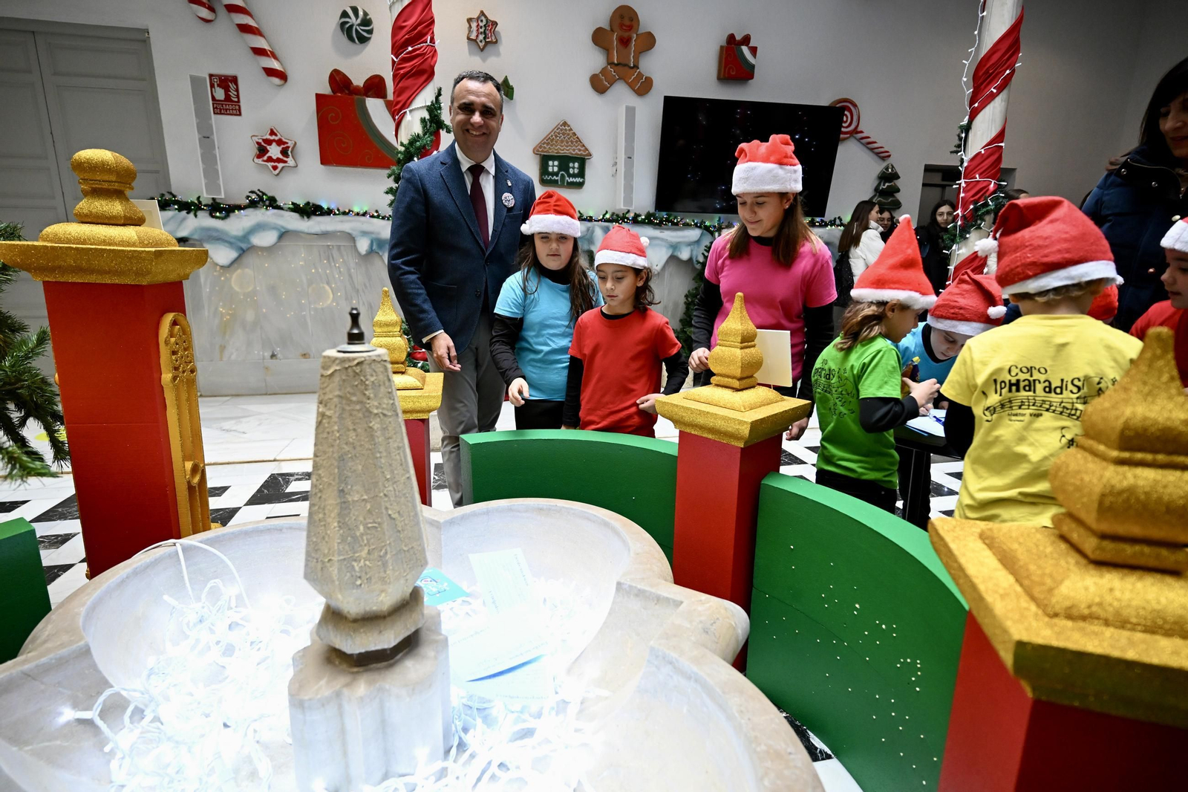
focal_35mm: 17
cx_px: 594
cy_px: 396
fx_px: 561
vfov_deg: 70.4
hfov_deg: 93.3
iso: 3200
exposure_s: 1/1000
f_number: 2.8
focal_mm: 17
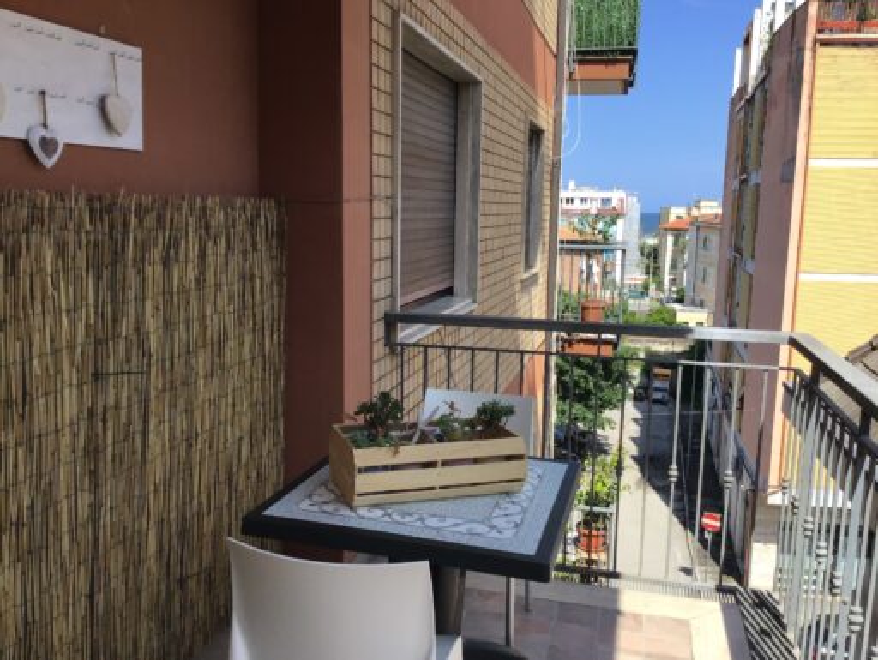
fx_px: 787
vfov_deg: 45.5
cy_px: 330
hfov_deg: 58.3
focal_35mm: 31
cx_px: 439
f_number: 2.4
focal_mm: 3.3
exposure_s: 1/783
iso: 25
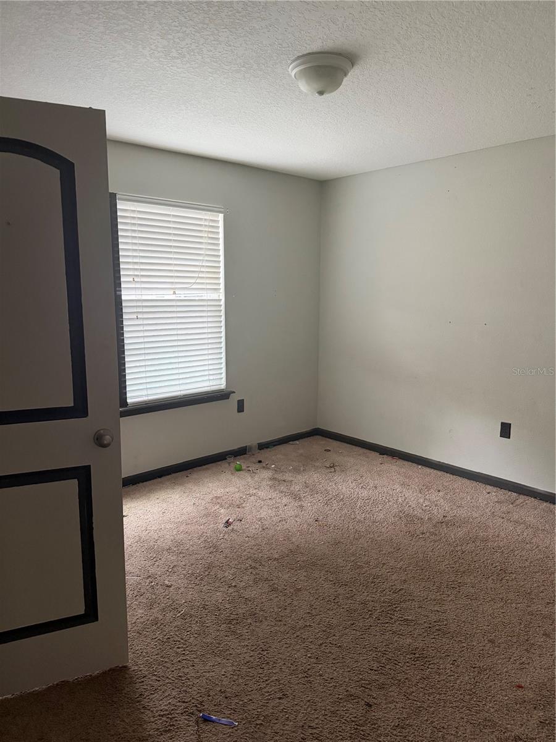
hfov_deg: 56.8
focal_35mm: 24
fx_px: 514
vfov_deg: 71.6
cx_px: 278
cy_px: 371
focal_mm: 6.76
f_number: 1.78
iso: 500
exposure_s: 1/60
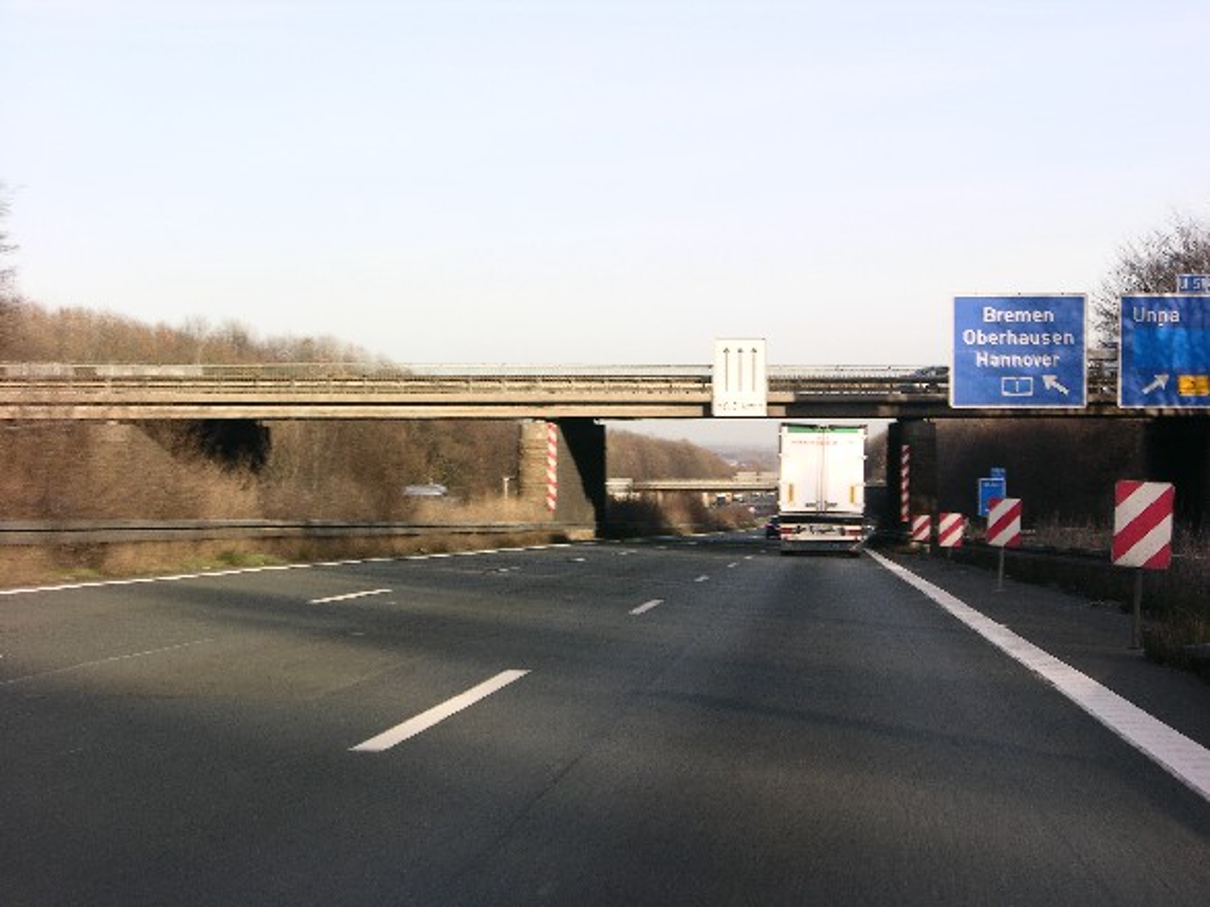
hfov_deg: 25.0
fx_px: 2726
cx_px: 605
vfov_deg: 18.9
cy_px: 454
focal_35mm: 78
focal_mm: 19.9
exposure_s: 1/89.7
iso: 50
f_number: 6.1
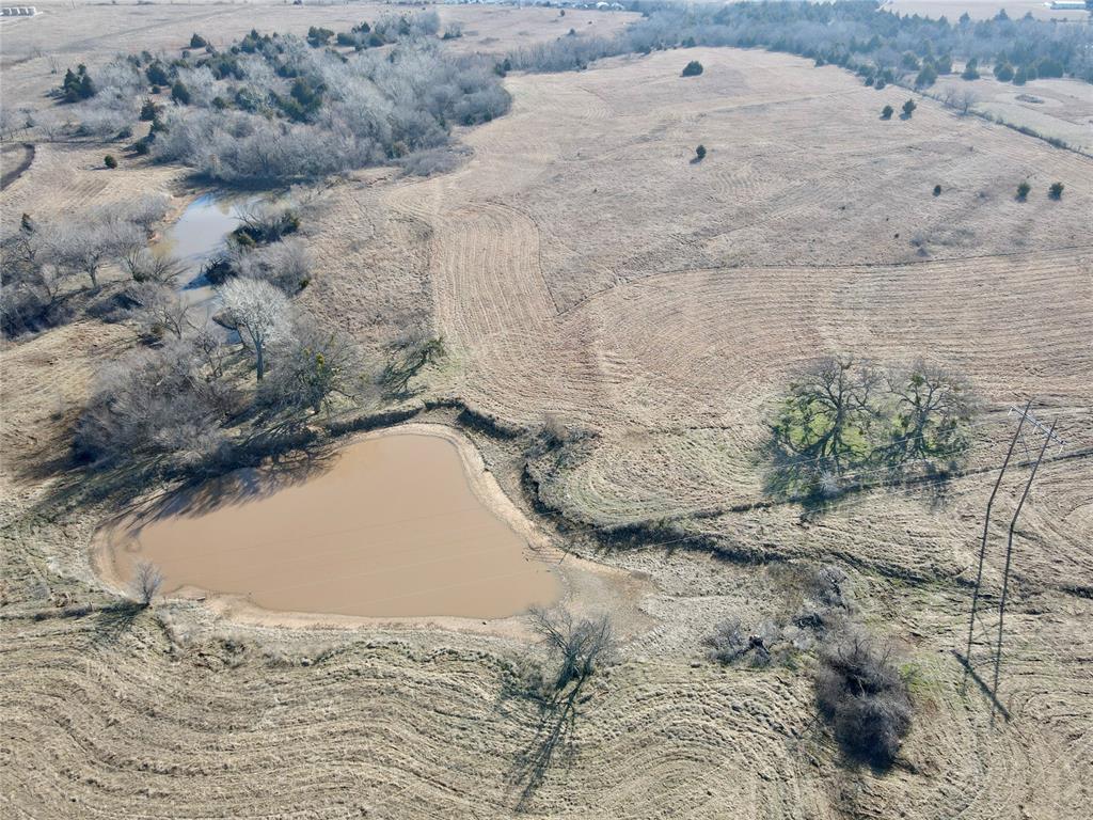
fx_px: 758
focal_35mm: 24
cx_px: 546
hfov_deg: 71.6
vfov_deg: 56.8
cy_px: 410
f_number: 2.8
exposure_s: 1/240
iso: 100
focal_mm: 4.5
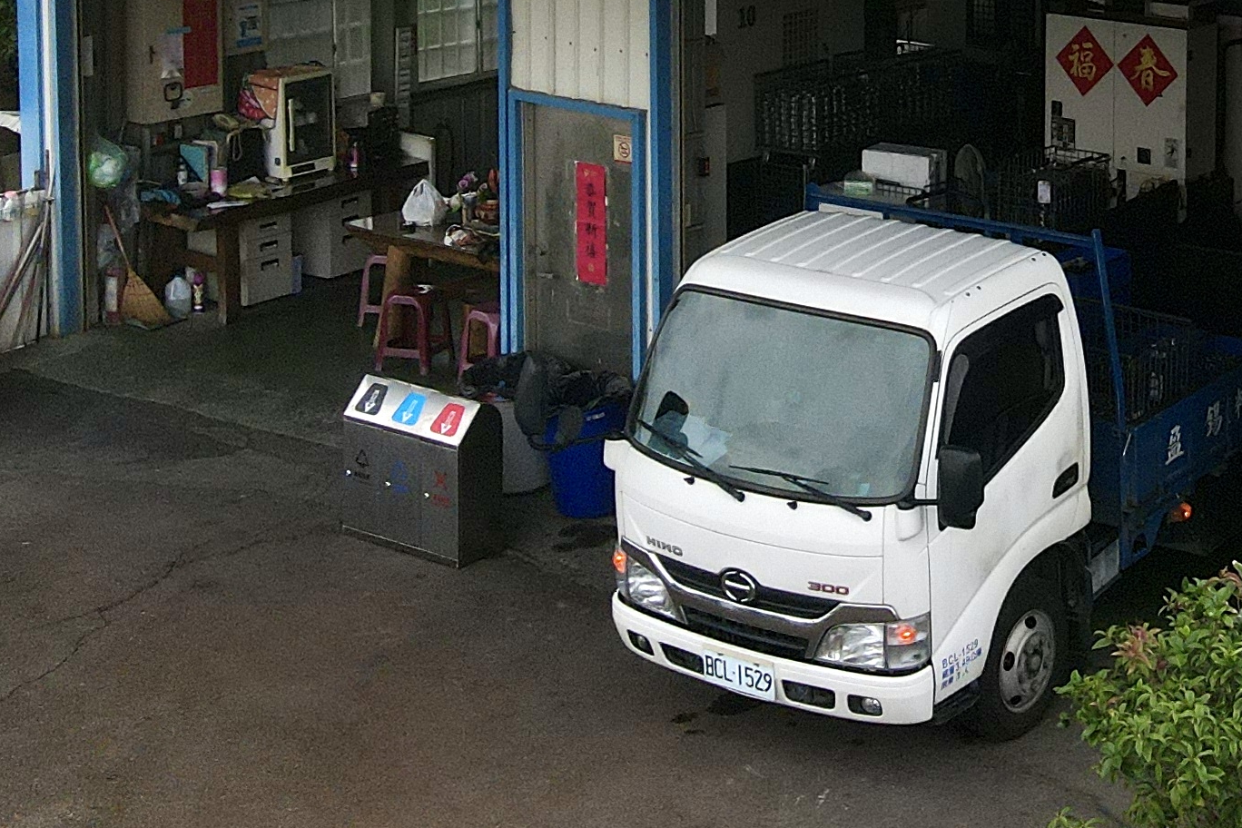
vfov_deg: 17.8
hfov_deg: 26.5
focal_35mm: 73
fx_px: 2518
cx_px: 1187
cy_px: -153
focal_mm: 4.5
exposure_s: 1/1000
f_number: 2.8
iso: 100
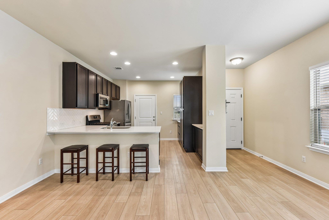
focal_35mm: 15
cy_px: 110
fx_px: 137
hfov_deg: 100.4
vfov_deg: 77.3
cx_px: 164
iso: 450
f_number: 8
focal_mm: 15
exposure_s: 1/15
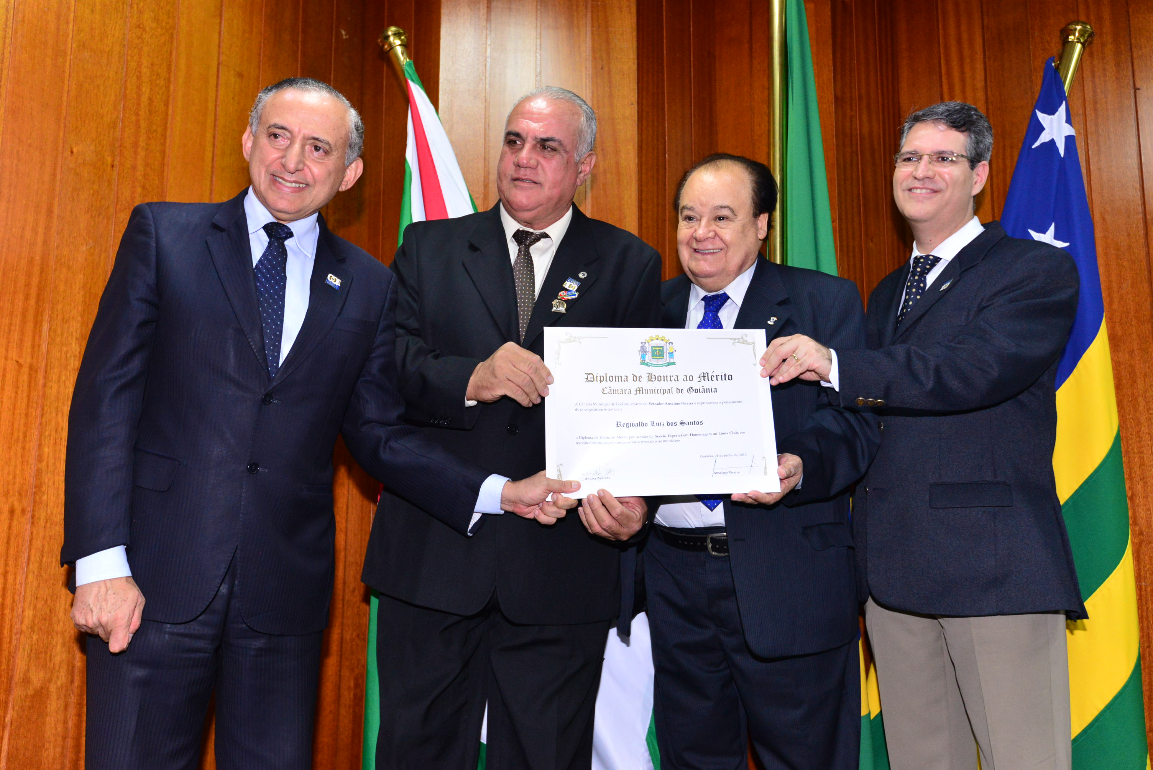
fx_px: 1121
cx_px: 576
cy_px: 385
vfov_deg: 37.9
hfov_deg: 54.4
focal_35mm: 35
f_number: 5.6
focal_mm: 35
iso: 2500
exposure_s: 1/125
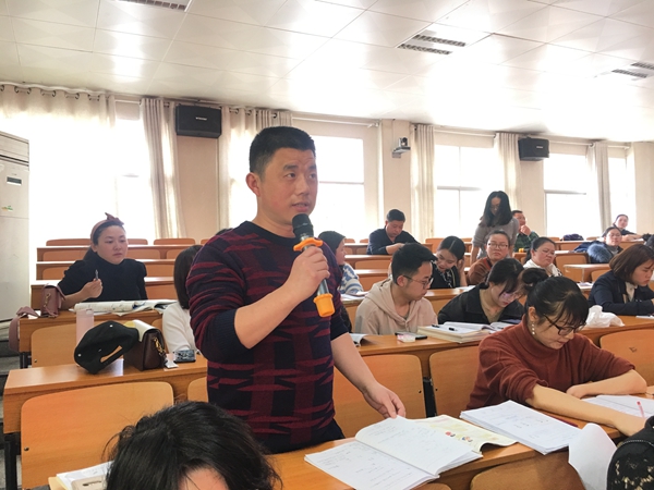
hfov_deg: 61.7
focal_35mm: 29
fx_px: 548
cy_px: 245
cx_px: 327
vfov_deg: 48.2
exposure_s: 1/17
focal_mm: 4.15
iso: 64
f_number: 2.2
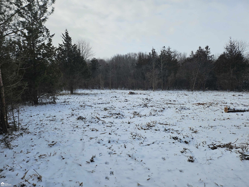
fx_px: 173
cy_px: 94
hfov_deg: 71.6
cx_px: 124
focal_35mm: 24
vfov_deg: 56.8
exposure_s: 1/2510
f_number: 1.8
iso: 50
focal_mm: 5
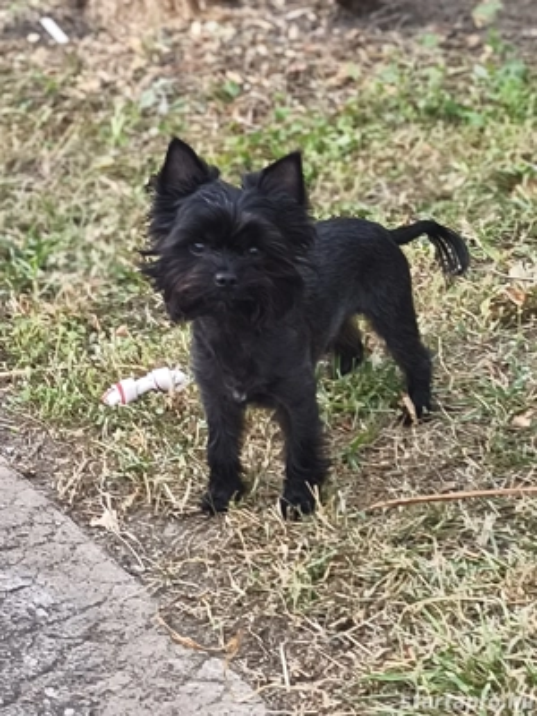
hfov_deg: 31.5
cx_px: 268
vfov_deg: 41.2
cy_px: 358
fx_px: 951
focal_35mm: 46
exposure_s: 1/100
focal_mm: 6.14
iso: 64
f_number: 1.65
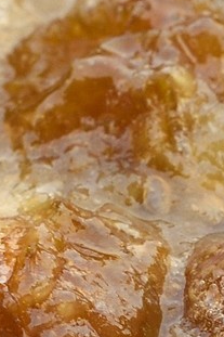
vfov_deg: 4.4
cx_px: -493
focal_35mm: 464
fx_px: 4335
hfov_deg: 2.9
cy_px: -432
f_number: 11
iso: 800
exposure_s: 1/60
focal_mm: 60
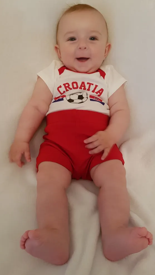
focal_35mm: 29
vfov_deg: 66.1
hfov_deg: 40.2
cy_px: 135
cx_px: 79
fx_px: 212
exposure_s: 1/14
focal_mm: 4.2
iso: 200
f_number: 1.7
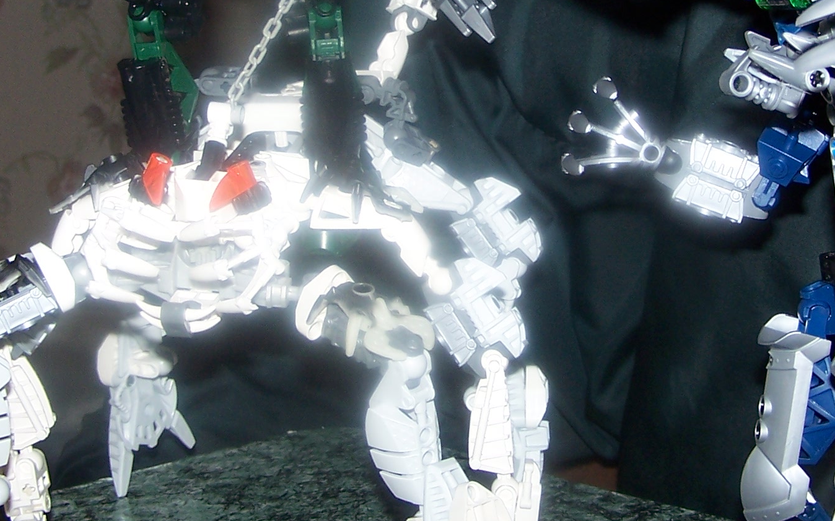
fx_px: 1752
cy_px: 85
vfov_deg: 16.8
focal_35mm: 77
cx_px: 487
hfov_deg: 26.8
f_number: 2.8
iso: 80
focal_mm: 6.3
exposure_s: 1/60
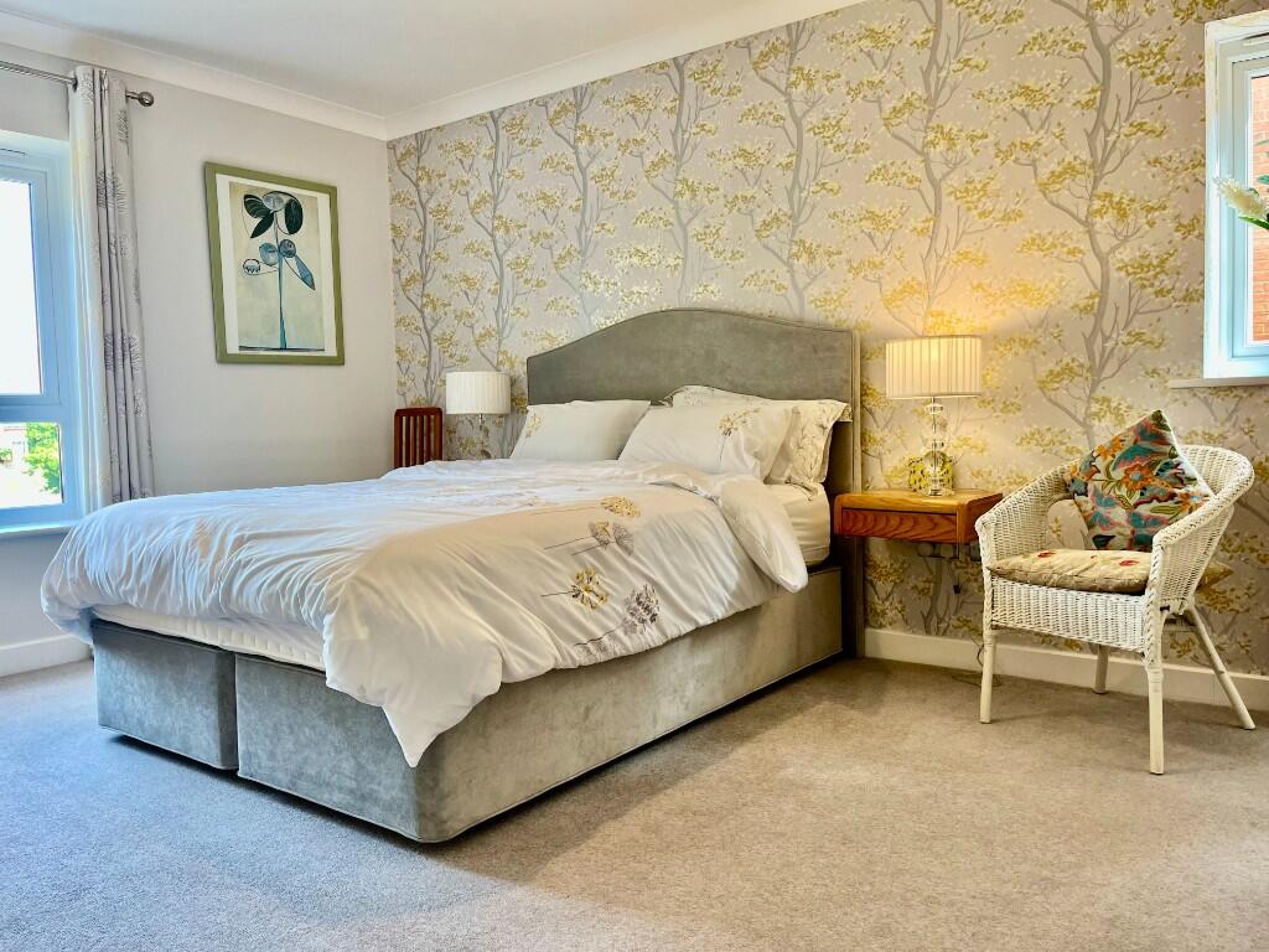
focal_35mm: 26
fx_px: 953
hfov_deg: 67.3
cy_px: 476
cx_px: 634
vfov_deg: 53.1
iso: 100
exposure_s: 1/100
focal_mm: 5.1
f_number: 1.6
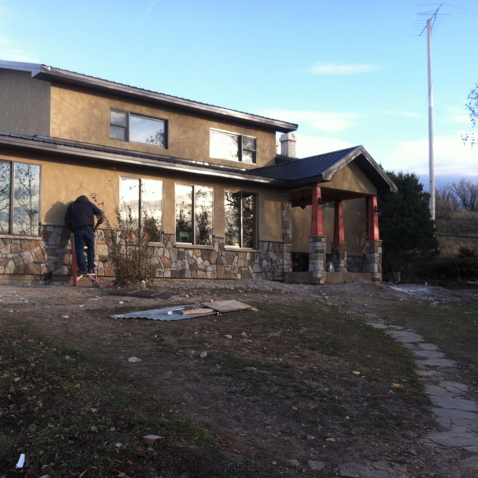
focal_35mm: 42
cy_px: 236
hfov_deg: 39.8
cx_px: 184
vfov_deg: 40.0
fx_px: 656
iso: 80
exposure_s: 1/221
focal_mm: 3.85
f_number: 2.8
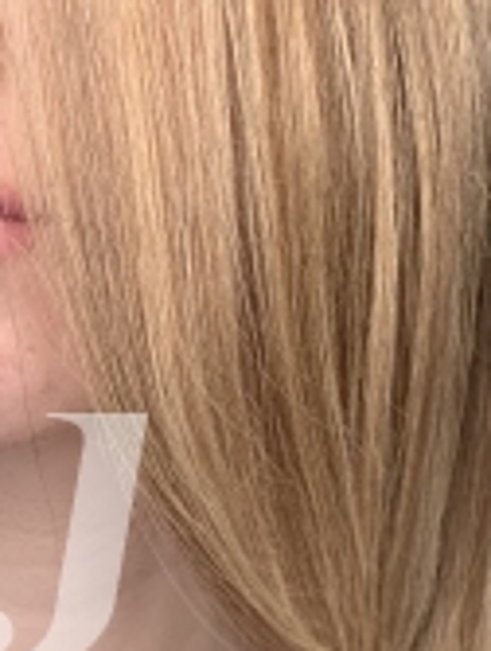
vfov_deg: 13.5
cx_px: 58
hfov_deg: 10.2
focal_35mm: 145
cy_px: 540
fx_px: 2732
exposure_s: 1/108
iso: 25
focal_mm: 4.25
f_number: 1.8
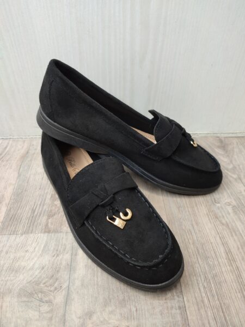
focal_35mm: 25
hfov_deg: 54.9
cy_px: 164
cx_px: 122
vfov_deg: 69.4
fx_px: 236
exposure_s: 1/50
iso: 120
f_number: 1.9
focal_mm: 6.04
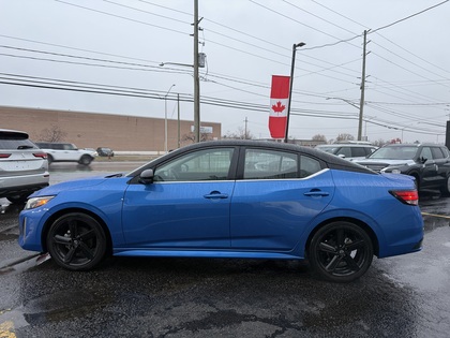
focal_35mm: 24
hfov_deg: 71.6
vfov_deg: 56.8
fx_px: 312
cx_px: 225
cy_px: 169
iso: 200
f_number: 1.78
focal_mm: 6.76
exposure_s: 1/87
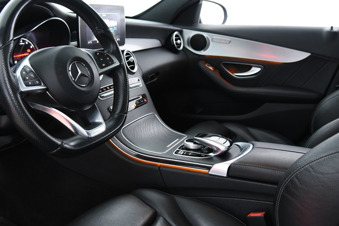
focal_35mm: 37
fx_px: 349
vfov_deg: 35.8
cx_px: 140
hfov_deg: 51.6
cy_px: 86
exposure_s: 1/25
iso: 4000
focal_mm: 24
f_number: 4
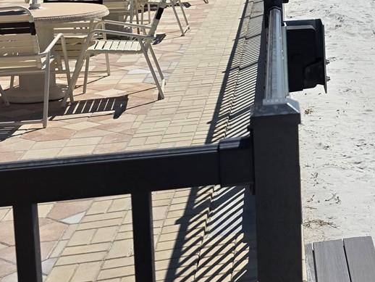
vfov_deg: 19.8
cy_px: -31
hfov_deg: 23.9
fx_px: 770
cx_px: 492
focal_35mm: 71
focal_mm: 6.3
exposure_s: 1/7944
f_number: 1.7
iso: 50
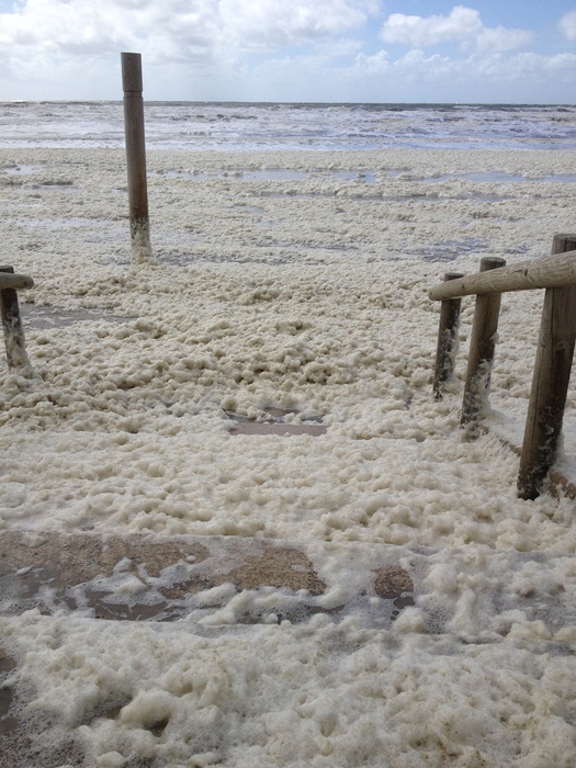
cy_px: 384
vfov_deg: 52.6
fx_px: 777
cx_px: 288
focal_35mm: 35
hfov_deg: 40.7
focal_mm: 4.28
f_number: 2.4
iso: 50
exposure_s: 1/2632
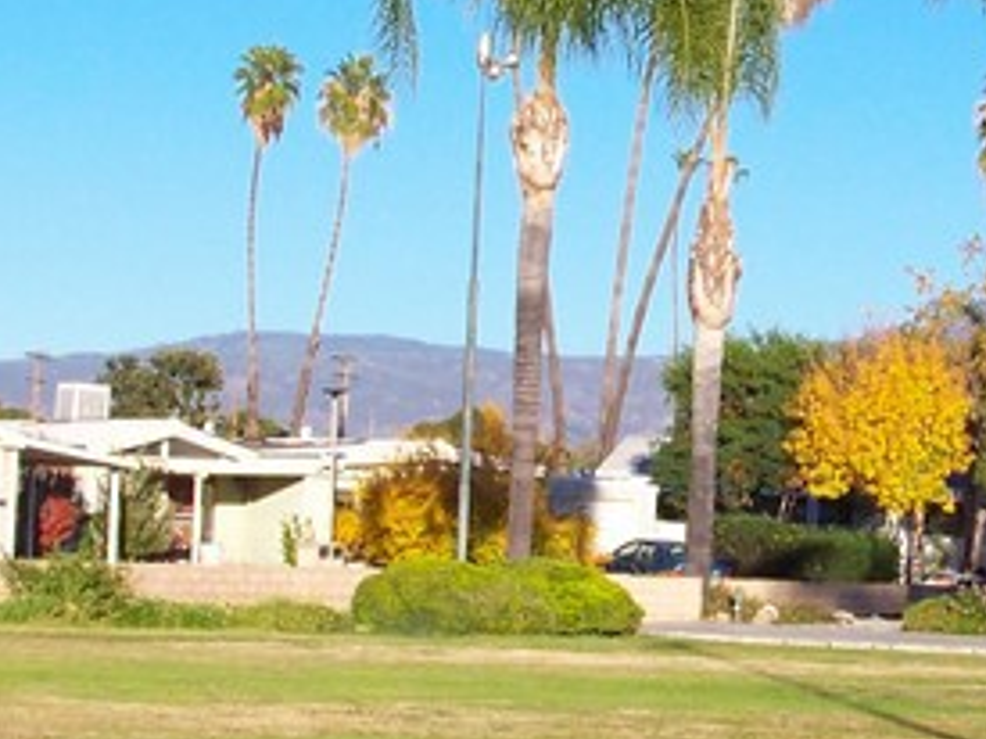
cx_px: 685
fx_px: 3502
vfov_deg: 12.0
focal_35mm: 123
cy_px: 334
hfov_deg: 16.0
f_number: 3.6
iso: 64
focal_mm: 5.85
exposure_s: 1/640
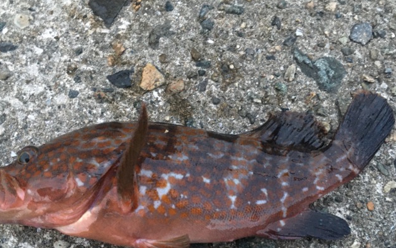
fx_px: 421
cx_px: 183
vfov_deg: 32.3
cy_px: 176
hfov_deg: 50.4
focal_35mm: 39
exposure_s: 1/15
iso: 400
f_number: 2.2
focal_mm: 4.15
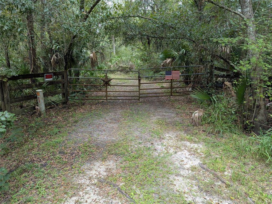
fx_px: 189
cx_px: 136
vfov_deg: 56.8
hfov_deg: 71.6
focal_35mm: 24
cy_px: 102
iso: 41
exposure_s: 1/137
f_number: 1.85
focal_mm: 6.81
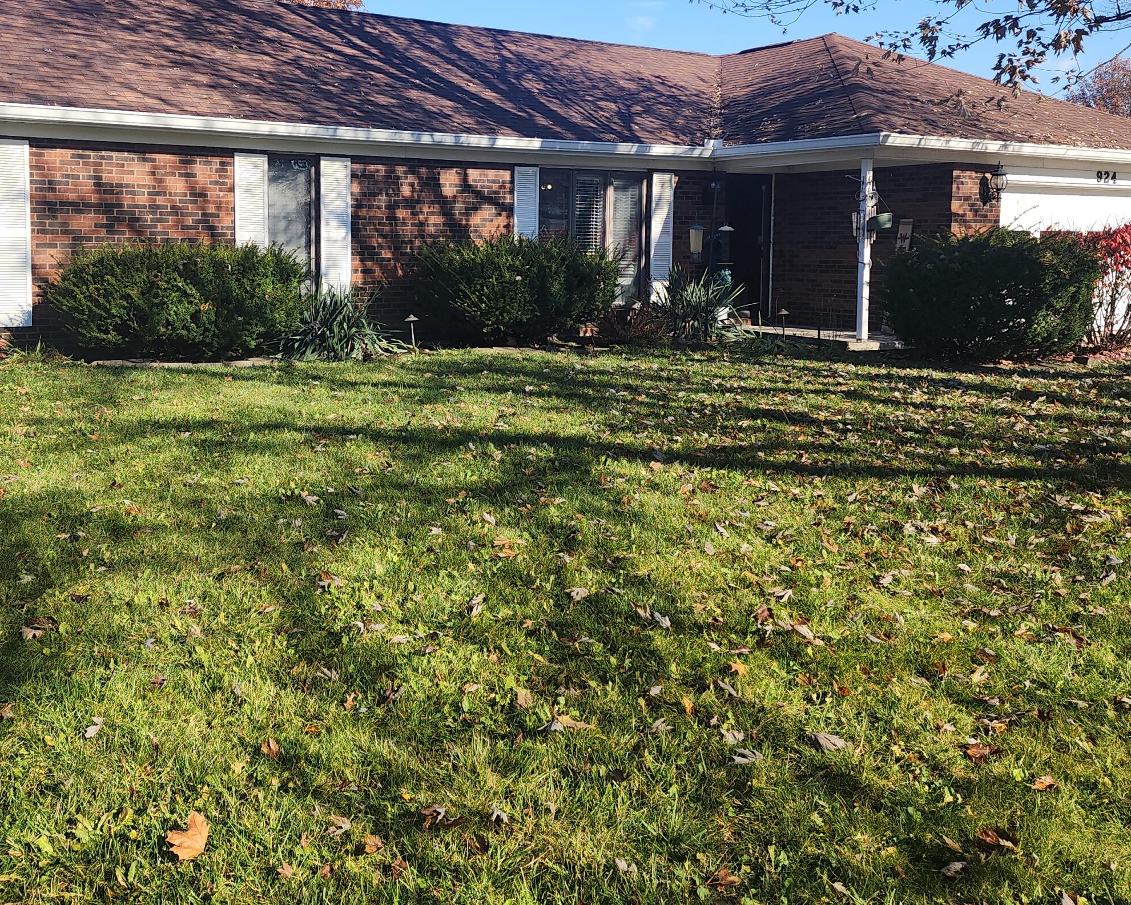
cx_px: 448
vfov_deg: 42.6
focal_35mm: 34
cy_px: 285
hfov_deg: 52.5
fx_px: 1138
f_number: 1.8
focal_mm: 6.4
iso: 12
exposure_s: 1/525
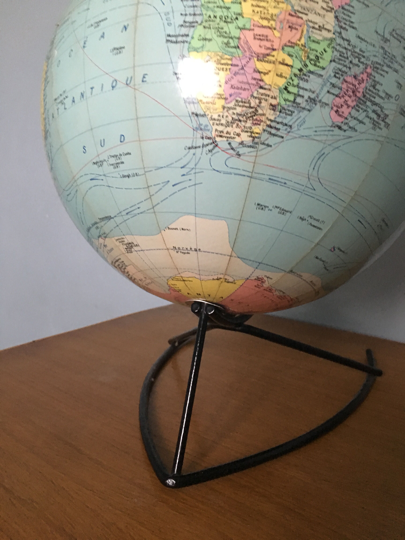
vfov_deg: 61.7
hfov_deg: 48.2
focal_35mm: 29
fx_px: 452
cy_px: 270
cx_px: 202
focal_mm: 4.15
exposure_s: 1/17
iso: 400
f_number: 2.2
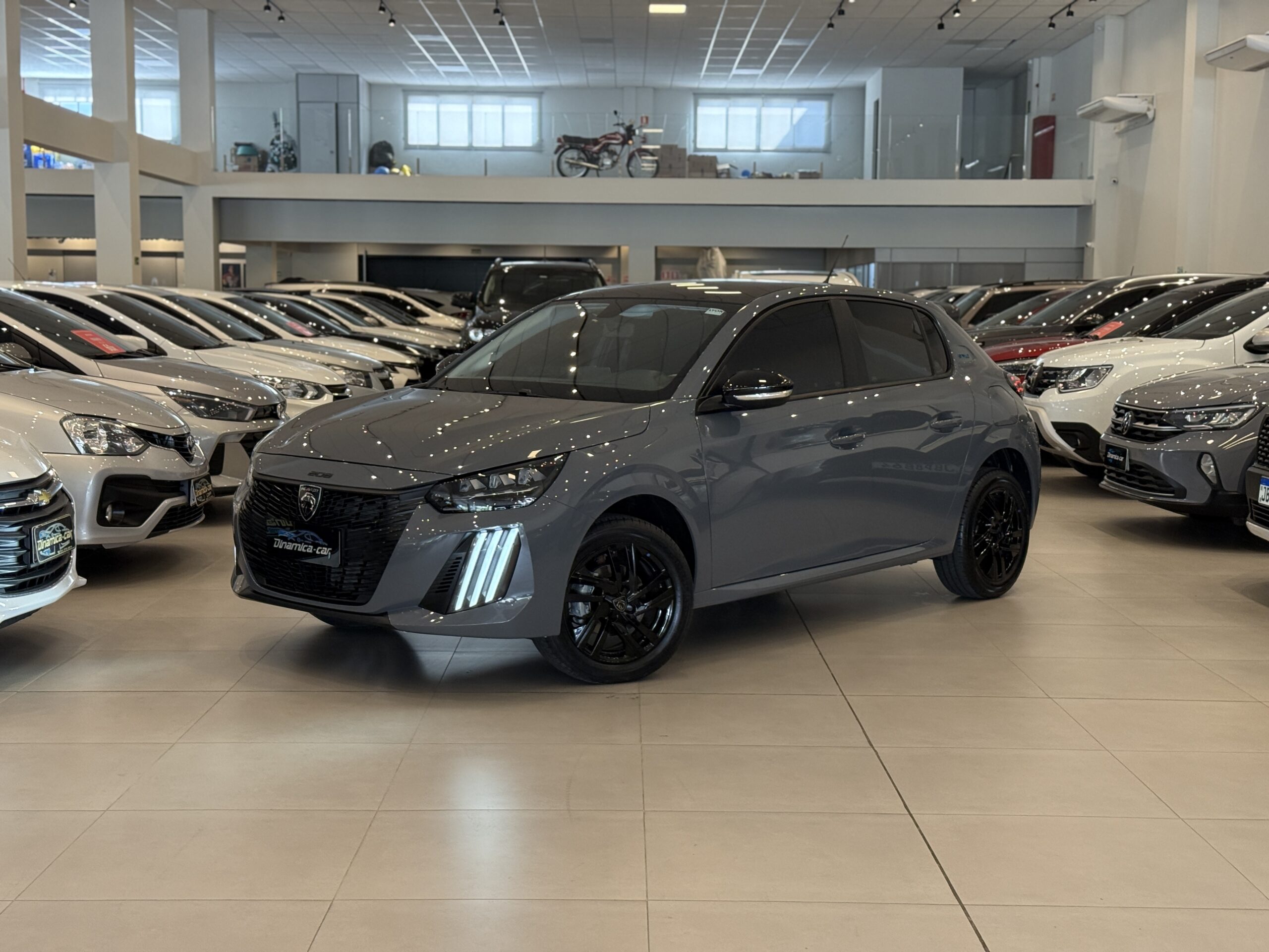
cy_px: 476
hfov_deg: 39.7
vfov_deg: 30.3
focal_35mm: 48
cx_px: 634
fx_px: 1760
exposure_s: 1/120
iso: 200
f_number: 1.78
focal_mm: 6.76
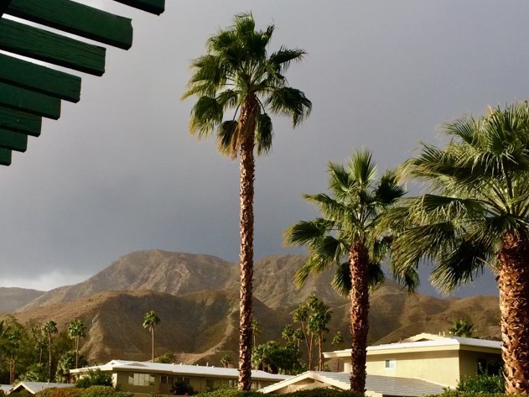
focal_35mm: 43
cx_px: 220
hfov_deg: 43.7
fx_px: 657
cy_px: 245
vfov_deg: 33.4
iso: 32
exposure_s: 1/1414
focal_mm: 4.15
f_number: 2.2
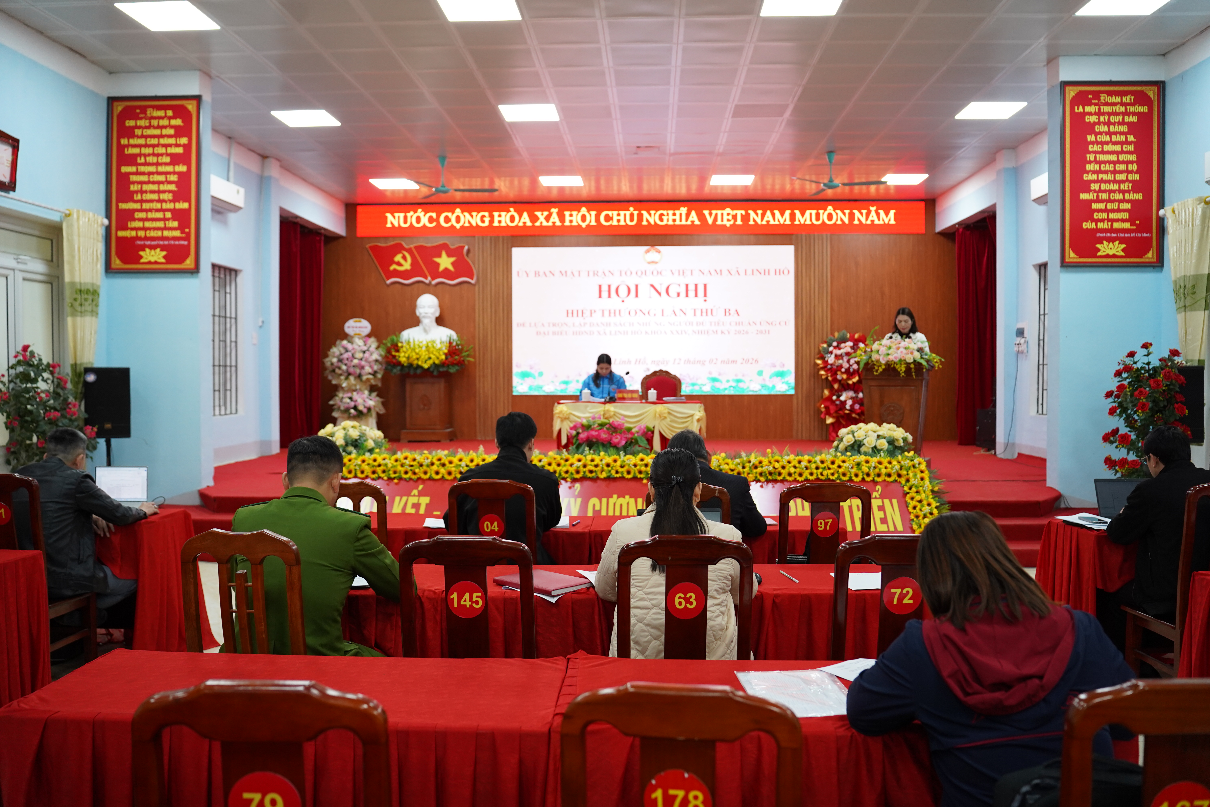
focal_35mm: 28
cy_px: 404
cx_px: 605
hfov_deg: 65.5
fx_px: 941
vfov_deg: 46.4
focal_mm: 28
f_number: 3.2
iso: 1600
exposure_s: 1/160
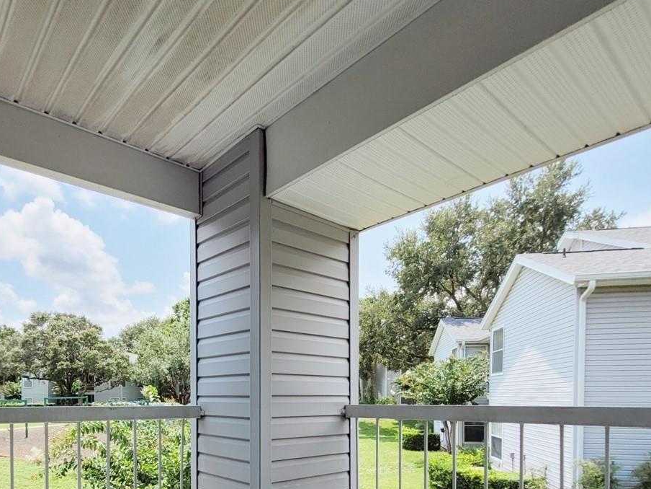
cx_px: 256
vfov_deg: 53.8
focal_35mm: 23
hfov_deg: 73.0
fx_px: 433
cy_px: 409
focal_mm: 1.74
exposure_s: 1/1147
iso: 40
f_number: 2.2
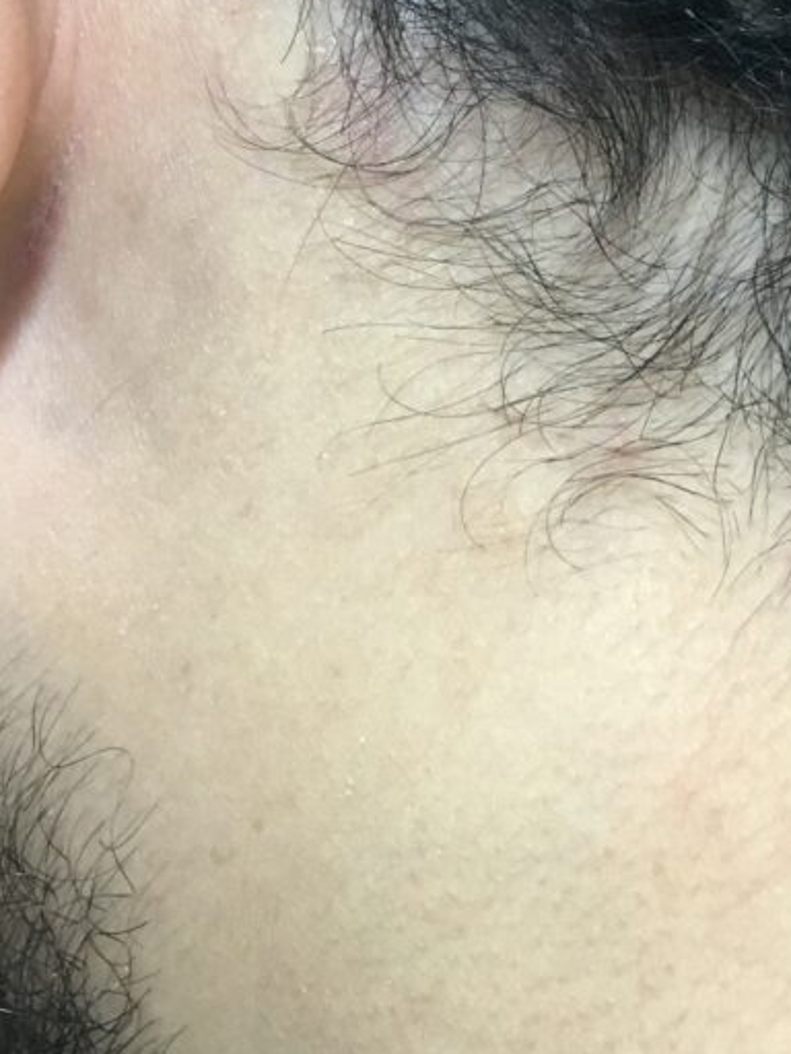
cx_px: 490
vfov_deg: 31.0
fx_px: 1767
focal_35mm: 58
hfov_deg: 25.2
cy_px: 21
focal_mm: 4.15
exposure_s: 1/24
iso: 200
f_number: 2.2
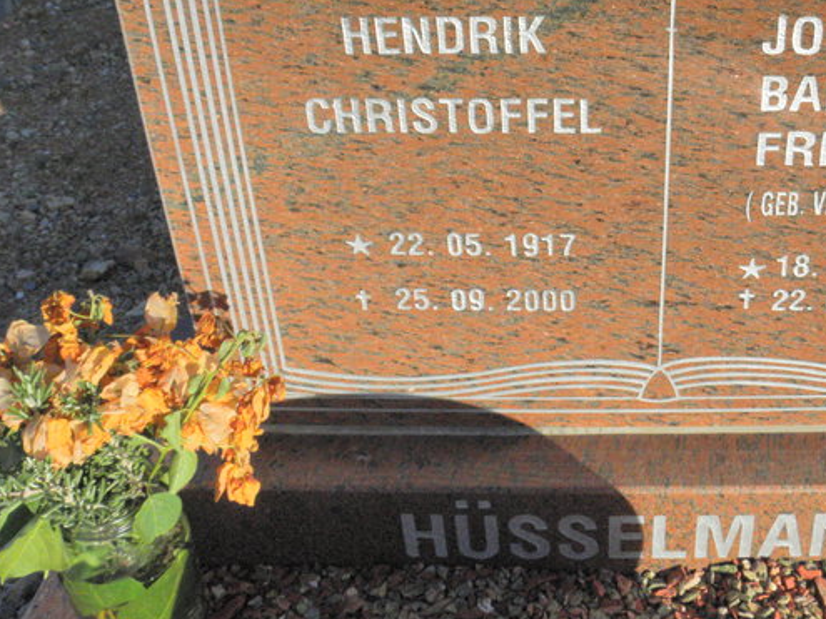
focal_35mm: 42
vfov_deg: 33.6
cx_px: 609
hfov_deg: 43.5
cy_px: 148
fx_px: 1002
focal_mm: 4.6
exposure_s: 1/800
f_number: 6.3
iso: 200
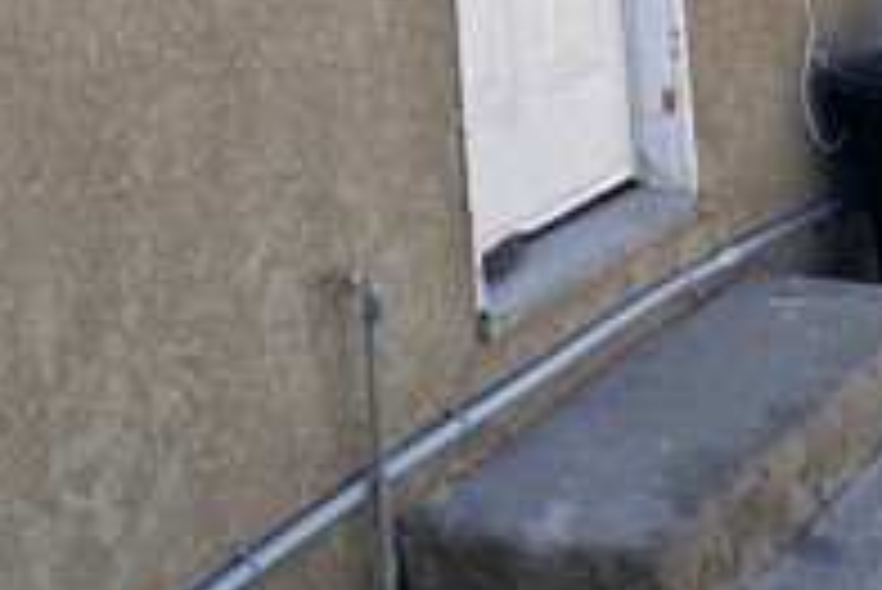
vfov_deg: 13.2
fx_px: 2329
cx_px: -94
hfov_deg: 20.4
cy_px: -437
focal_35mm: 95
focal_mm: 3.99
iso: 20
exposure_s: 1/522
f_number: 1.8
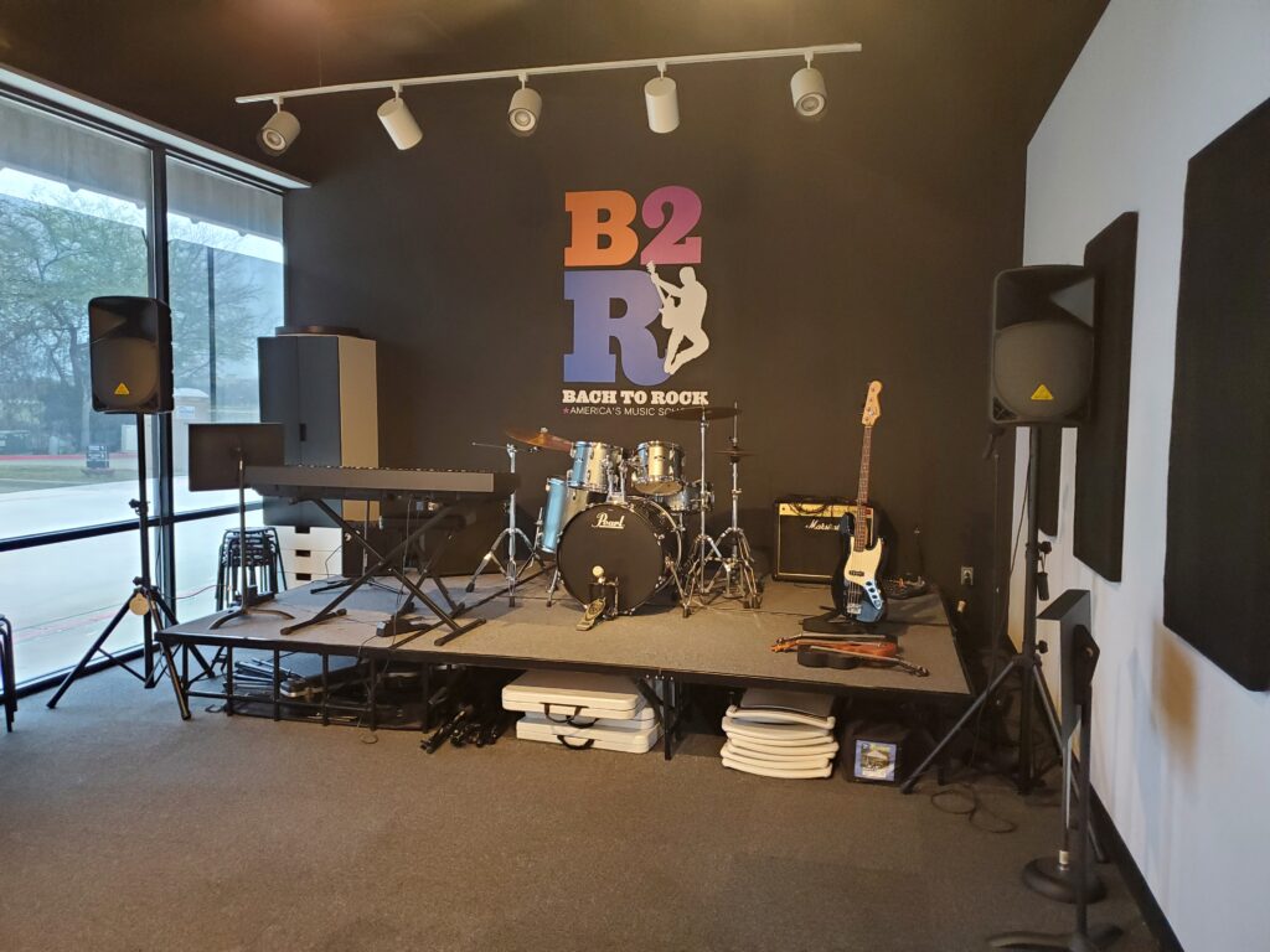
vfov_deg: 53.1
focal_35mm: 26
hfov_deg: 67.3
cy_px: 476
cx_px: 635
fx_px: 954
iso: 400
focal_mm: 4.3
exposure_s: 1/40
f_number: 1.5
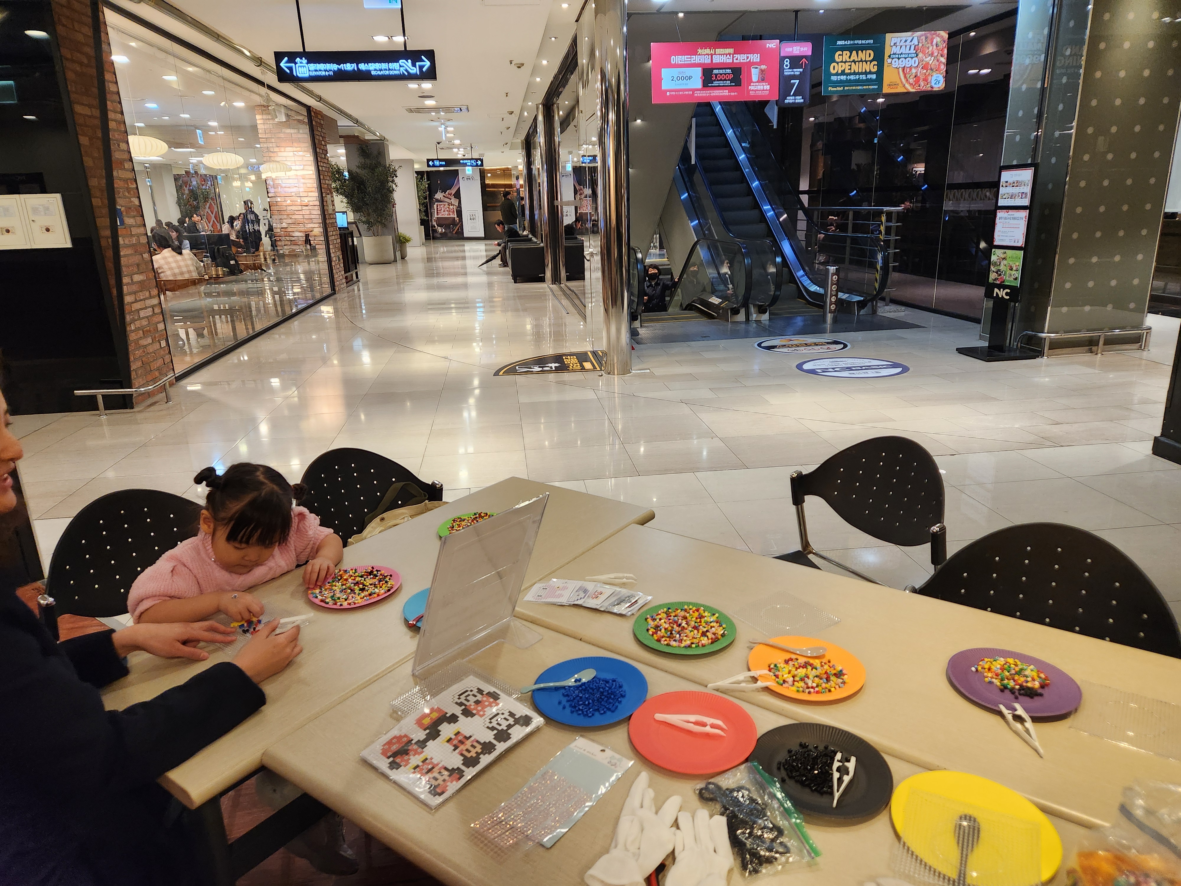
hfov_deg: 73.9
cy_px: 443
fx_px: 785
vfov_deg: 58.9
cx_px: 590
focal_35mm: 23
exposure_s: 1/120
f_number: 1.8
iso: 250
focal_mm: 5.4
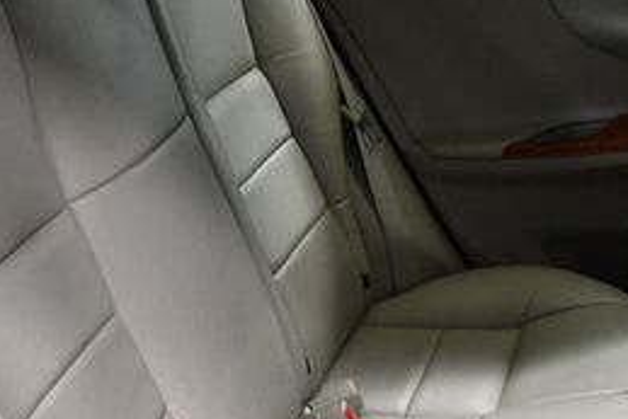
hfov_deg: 22.7
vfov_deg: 15.3
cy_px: 344
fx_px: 1553
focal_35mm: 89
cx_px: 424
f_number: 3.5
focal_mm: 18
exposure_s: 1/125
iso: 2000
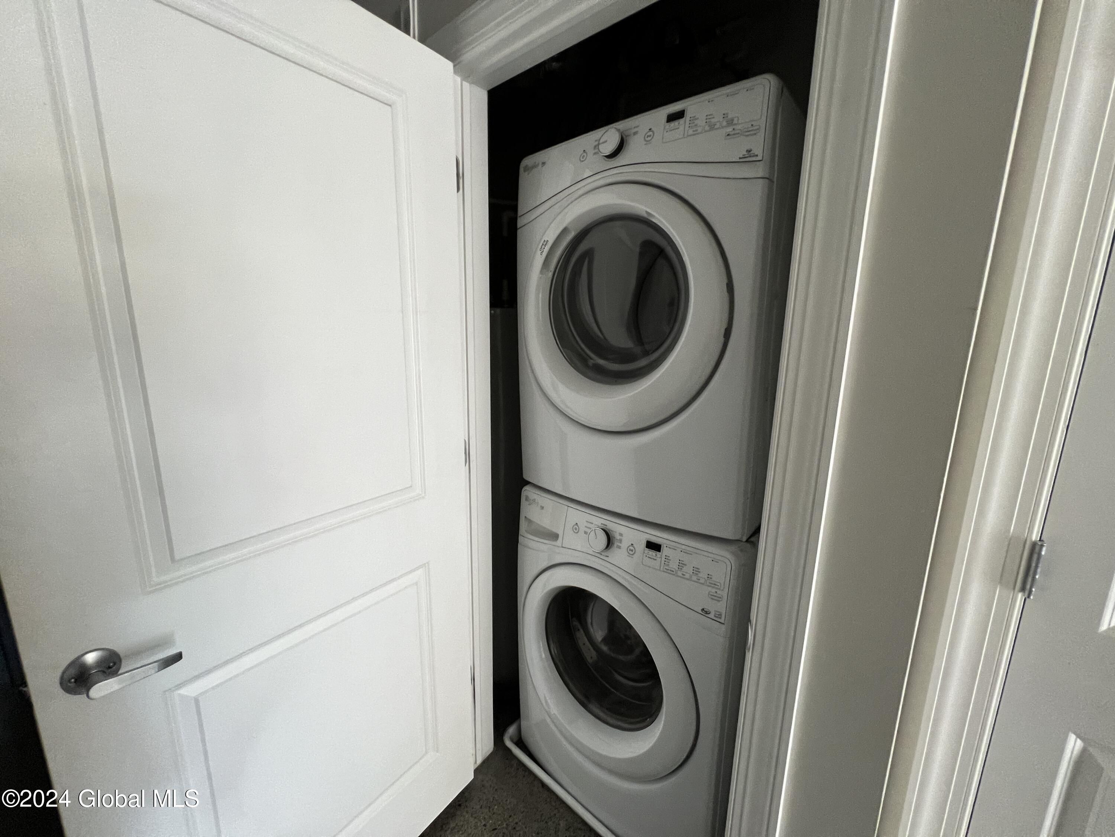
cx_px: 558
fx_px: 419
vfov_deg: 89.9
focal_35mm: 13
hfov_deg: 106.2
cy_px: 418
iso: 250
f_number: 1.8
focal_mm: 1.57
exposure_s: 1/60
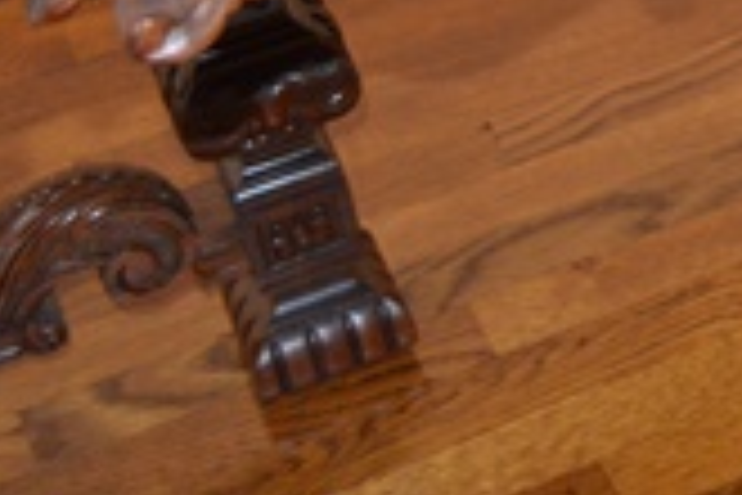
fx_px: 2700
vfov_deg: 9.9
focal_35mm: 131
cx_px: 1268
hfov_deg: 14.1
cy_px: -400
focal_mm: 24
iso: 1600
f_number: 4
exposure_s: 1/60
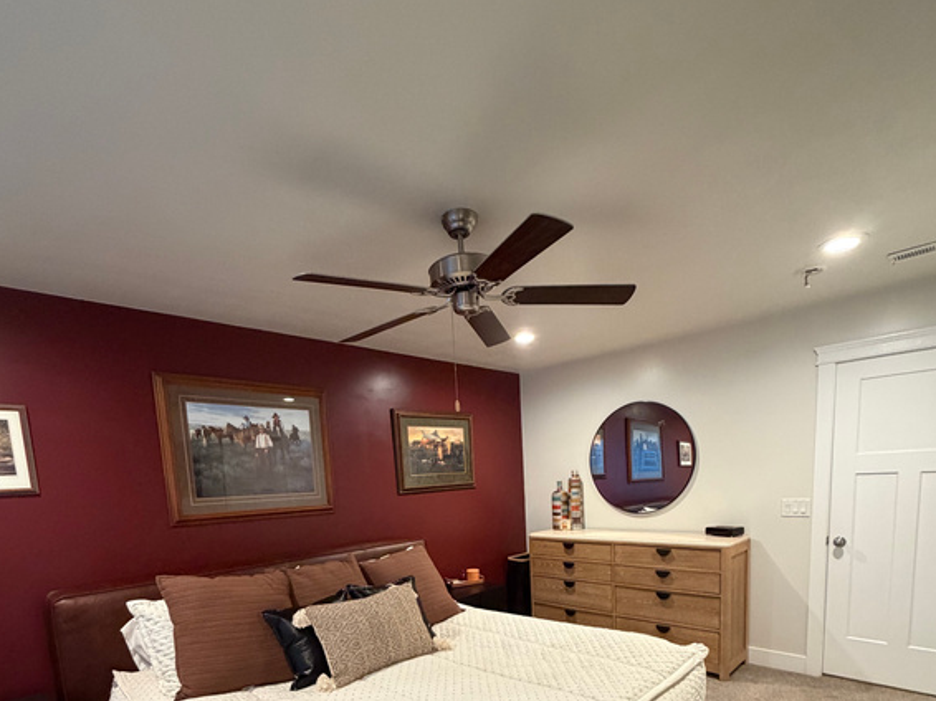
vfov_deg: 63.2
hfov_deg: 84.7
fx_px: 514
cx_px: 468
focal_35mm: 19
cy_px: 552
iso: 500
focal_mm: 2.22
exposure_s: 1/60
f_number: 2.2
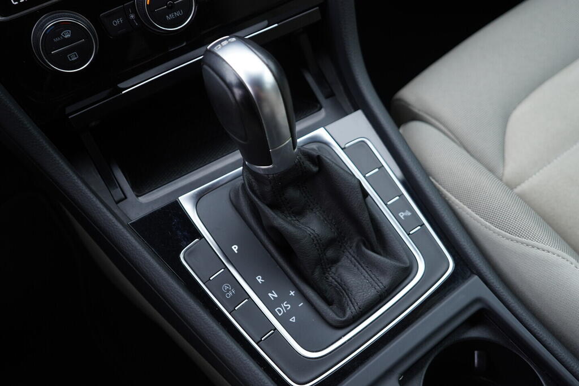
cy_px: 193
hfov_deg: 53.1
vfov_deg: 36.9
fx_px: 579
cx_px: 290
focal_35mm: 36
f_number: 2.8
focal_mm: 24
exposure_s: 1/40
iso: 200
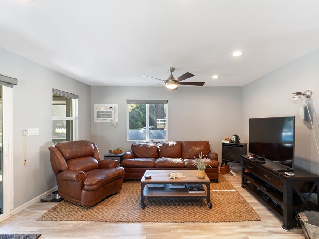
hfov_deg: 90.6
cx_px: 178
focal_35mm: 17
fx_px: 157
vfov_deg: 74.7
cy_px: 122
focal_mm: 10
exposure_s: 1/2.5
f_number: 13
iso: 640
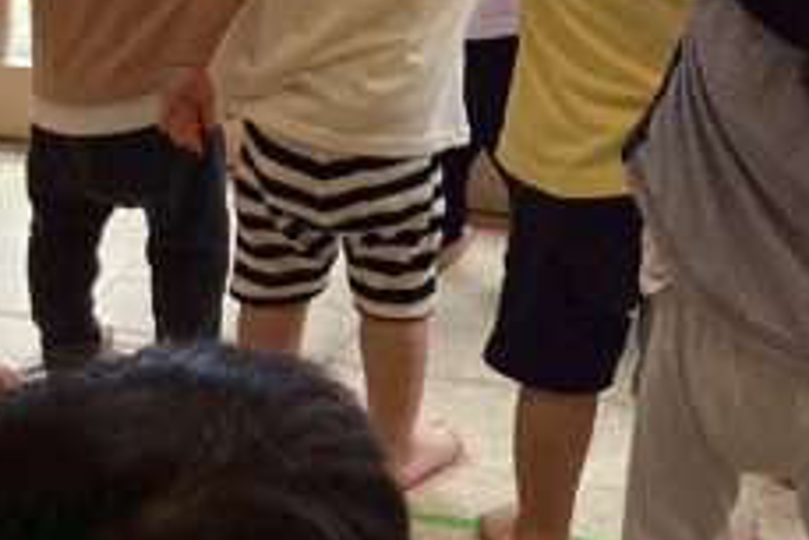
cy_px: -385
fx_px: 2428
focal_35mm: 108
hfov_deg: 18.7
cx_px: 650
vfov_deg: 11.9
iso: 25
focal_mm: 3.3
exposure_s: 1/125
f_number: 2.4
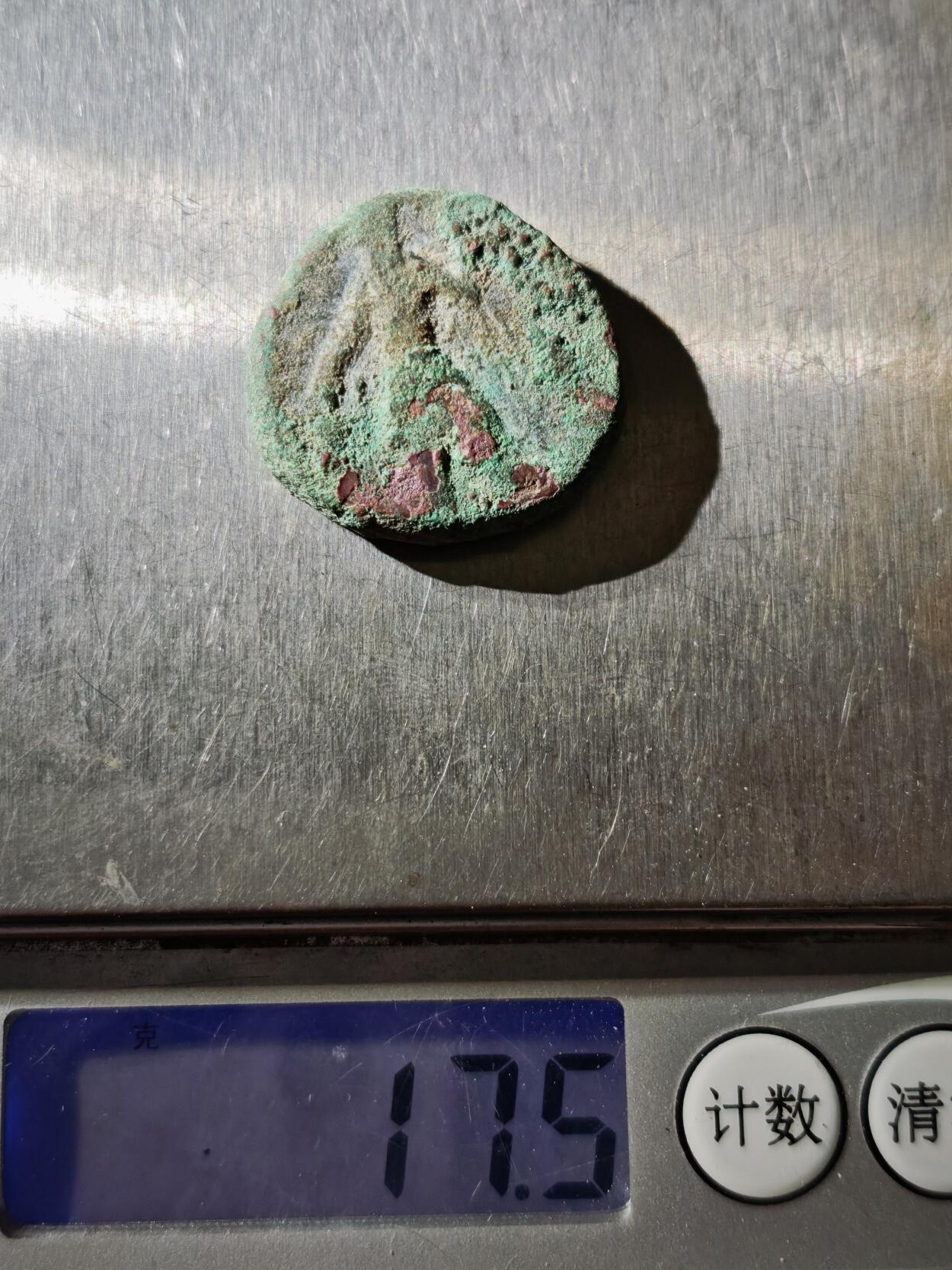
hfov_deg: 27.0
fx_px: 1980
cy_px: 636
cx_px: 497
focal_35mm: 54
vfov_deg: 35.5
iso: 64
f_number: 1.63
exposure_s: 1/100
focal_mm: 5.85
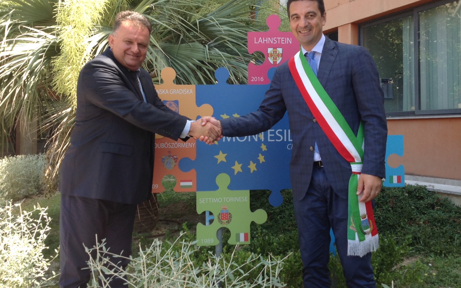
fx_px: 528
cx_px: 246
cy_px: 110
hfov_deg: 47.2
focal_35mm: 42
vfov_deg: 30.4
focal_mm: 4.28
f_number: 2.4
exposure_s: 1/355
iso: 50
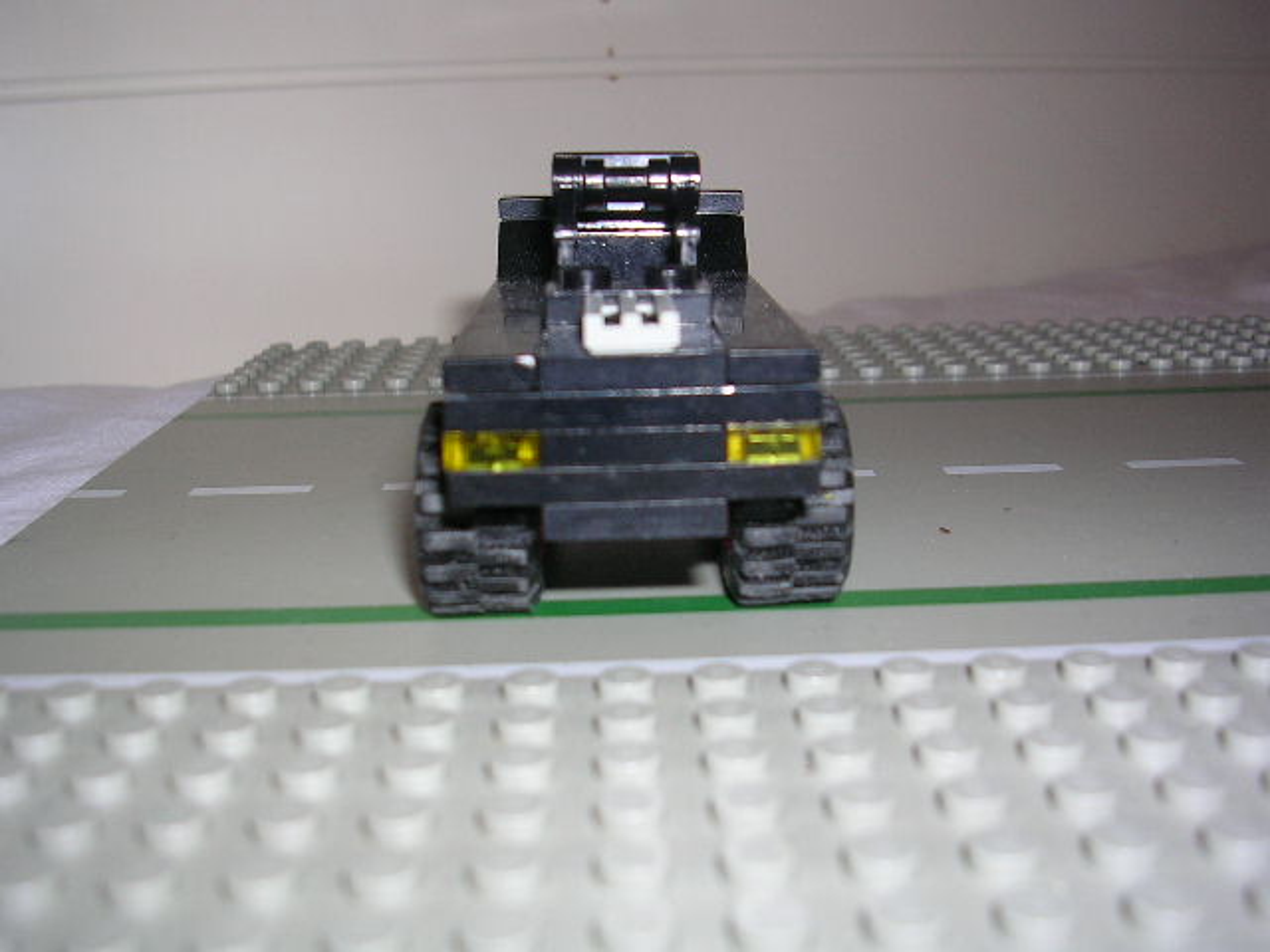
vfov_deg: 37.7
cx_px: 635
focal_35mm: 38
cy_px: 476
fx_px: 1394
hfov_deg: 49.0
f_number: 2.8
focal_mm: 5.8
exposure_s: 1/60.1
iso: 50
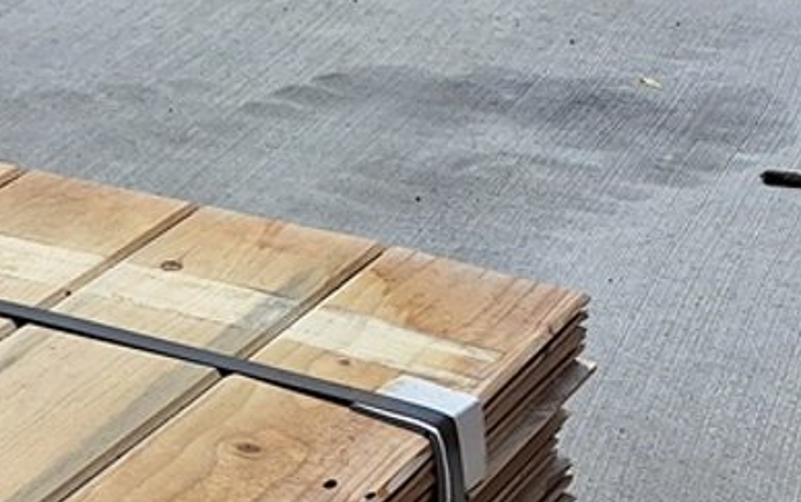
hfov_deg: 16.9
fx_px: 2075
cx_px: -748
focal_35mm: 95
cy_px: 856
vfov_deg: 12.7
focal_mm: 5.54
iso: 40
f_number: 1.8
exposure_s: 1/4149
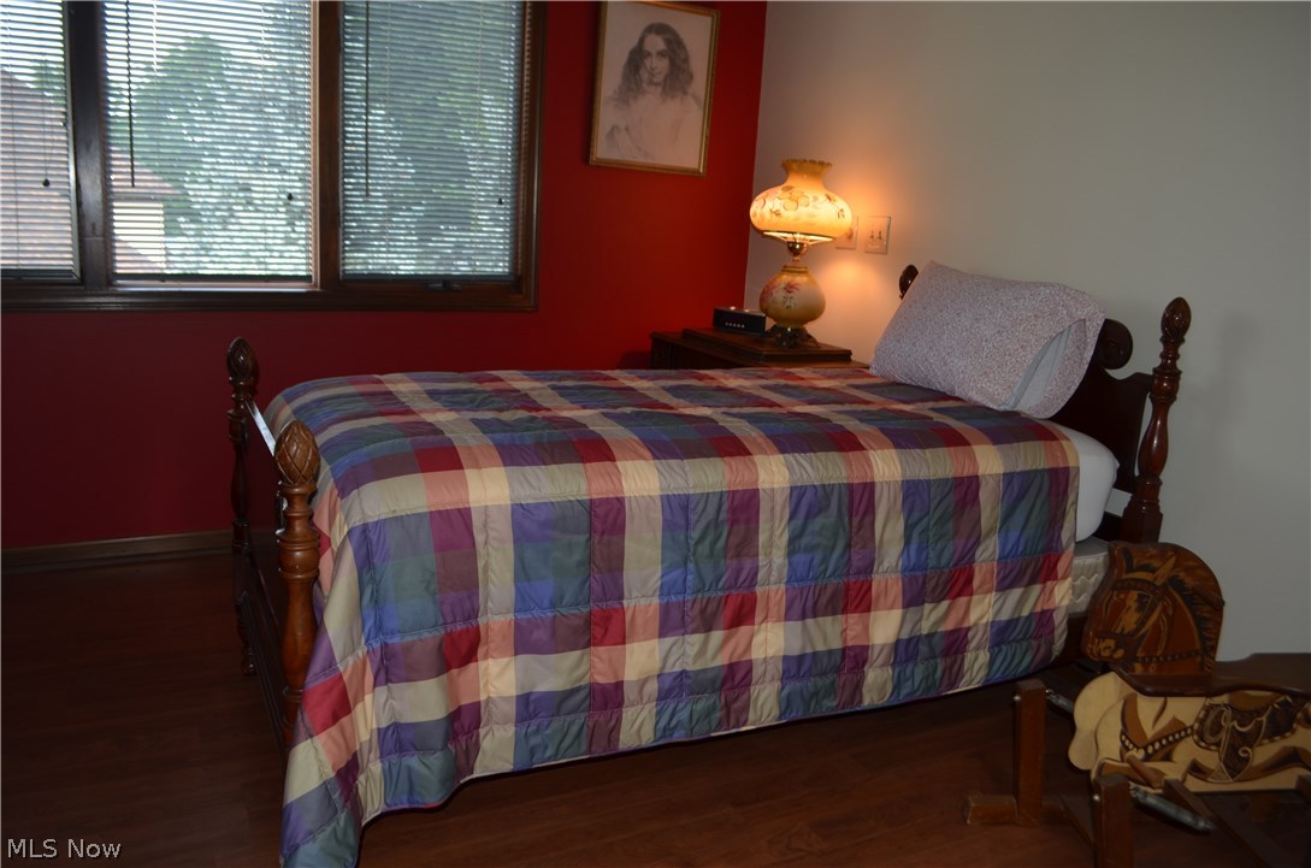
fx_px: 981
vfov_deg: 47.7
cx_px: 656
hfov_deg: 67.5
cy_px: 434
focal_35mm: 27
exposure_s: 1/30
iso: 200
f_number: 5.6
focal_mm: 18
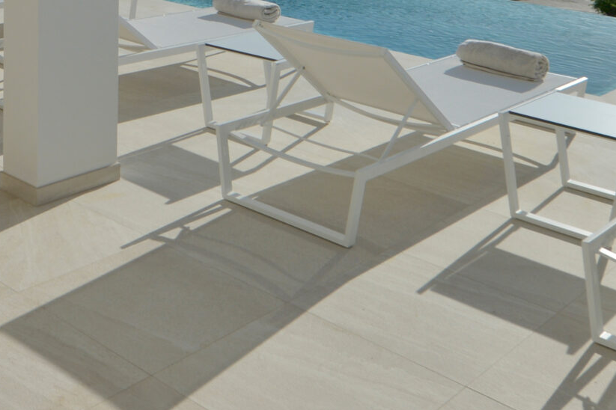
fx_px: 958
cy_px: -99
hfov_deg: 34.9
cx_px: 156
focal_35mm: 56
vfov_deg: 22.1
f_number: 9
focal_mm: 18
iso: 160
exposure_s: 1/1000
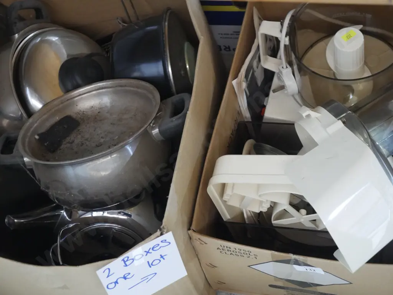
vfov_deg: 21.0
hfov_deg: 27.8
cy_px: 148
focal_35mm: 70
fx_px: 795
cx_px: 196
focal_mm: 35
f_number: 5.5
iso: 3200
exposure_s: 1/13
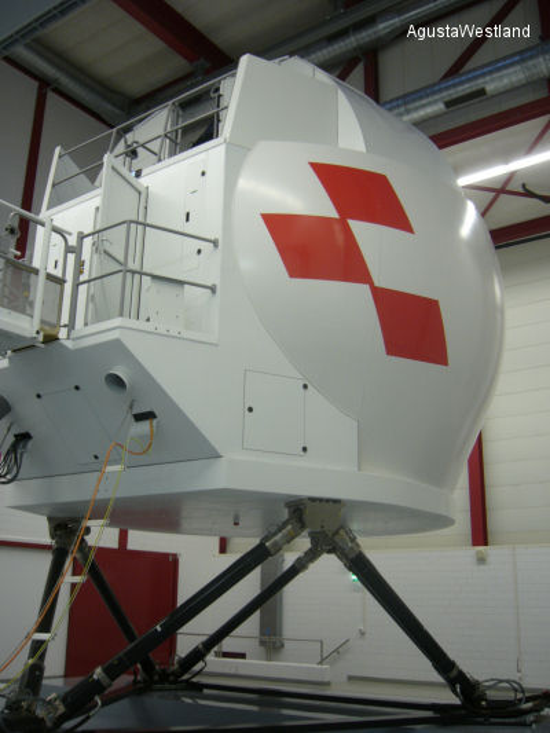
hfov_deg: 40.7
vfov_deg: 52.6
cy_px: 366
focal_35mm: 35
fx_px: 741
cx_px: 275
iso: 100
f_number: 2.8
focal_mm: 5.8
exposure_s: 1/20
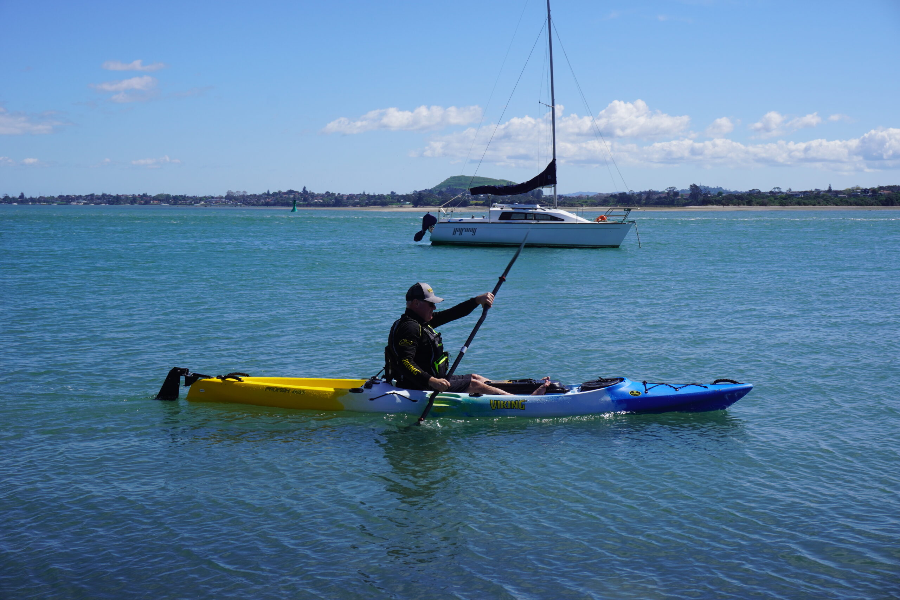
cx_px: 450
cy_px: 300
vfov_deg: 27.3
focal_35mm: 50
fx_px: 1237
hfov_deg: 40.0
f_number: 11
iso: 100
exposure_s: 1/250
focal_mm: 33
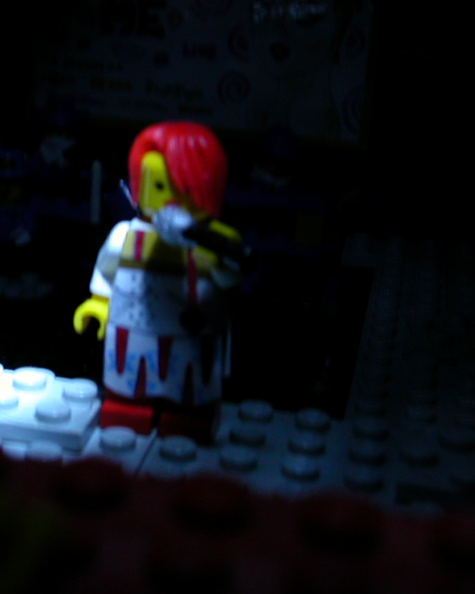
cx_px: 39
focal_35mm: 74
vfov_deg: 25.7
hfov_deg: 20.2
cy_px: 291
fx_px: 1301
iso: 157
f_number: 3.2
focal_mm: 7.5
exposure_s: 1/4.2
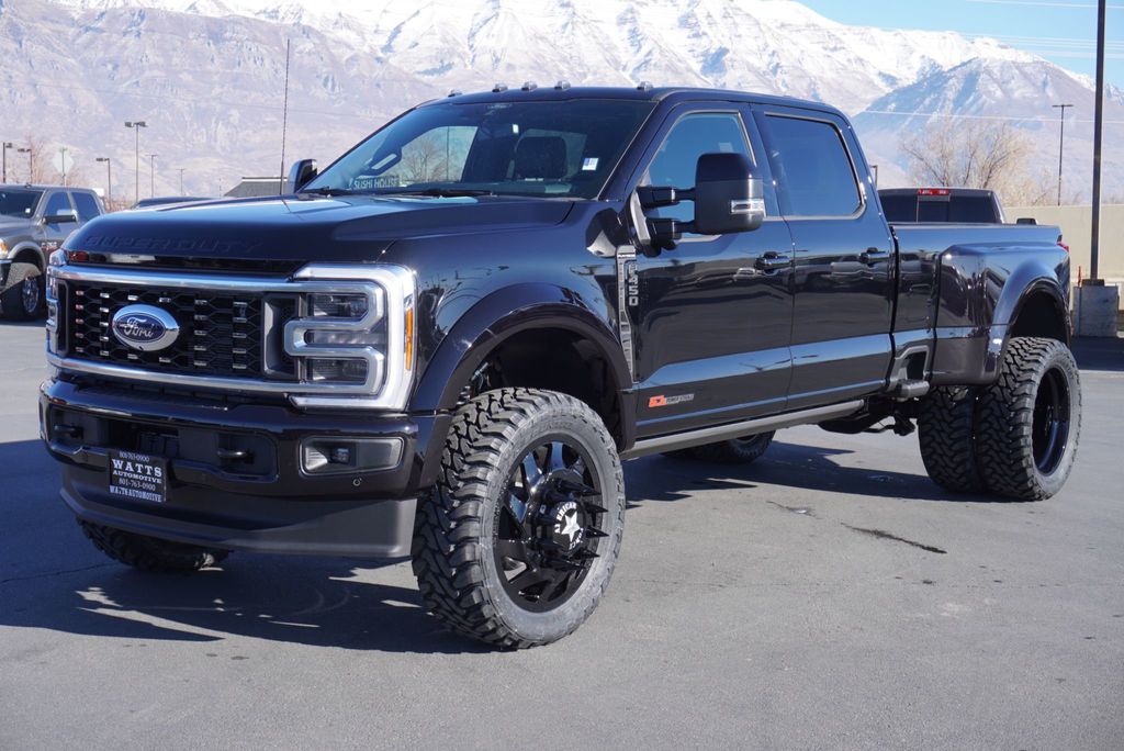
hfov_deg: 39.9
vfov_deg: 27.3
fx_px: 1546
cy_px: 376
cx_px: 562
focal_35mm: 50
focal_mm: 33
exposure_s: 1/125
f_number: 8
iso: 100
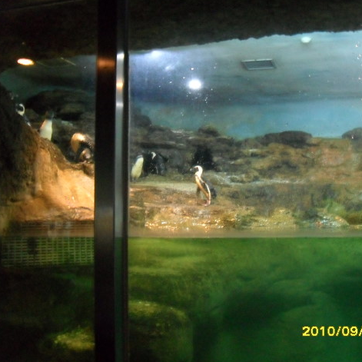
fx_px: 497
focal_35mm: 42
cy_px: 182
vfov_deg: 40.0
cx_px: 223
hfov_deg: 39.8
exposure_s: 1/15
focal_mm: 6.2
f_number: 2.8
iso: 400
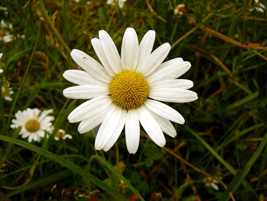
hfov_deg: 52.6
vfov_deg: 40.7
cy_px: 100
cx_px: 134
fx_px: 270
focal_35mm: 35
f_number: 2.8
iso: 80
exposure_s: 1/400
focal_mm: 5.2
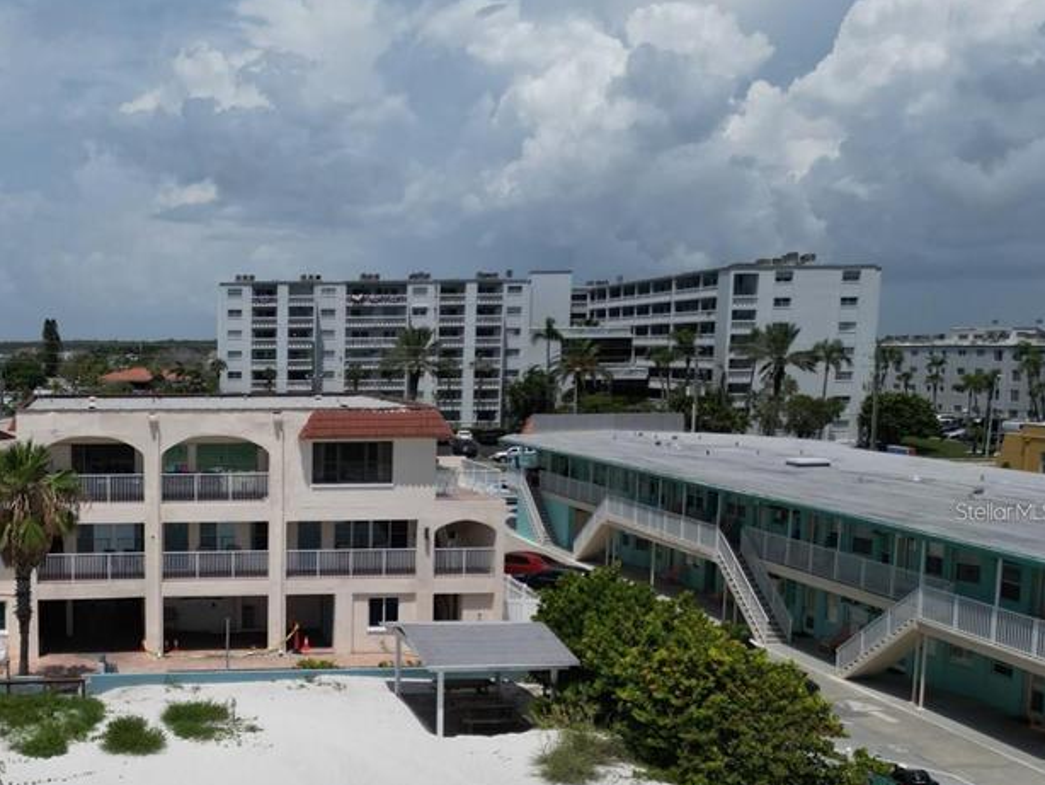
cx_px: 187
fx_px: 1208
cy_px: 511
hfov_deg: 44.2
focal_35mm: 40
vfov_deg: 35.7
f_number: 1.7
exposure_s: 1/8000
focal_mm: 6.72
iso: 100
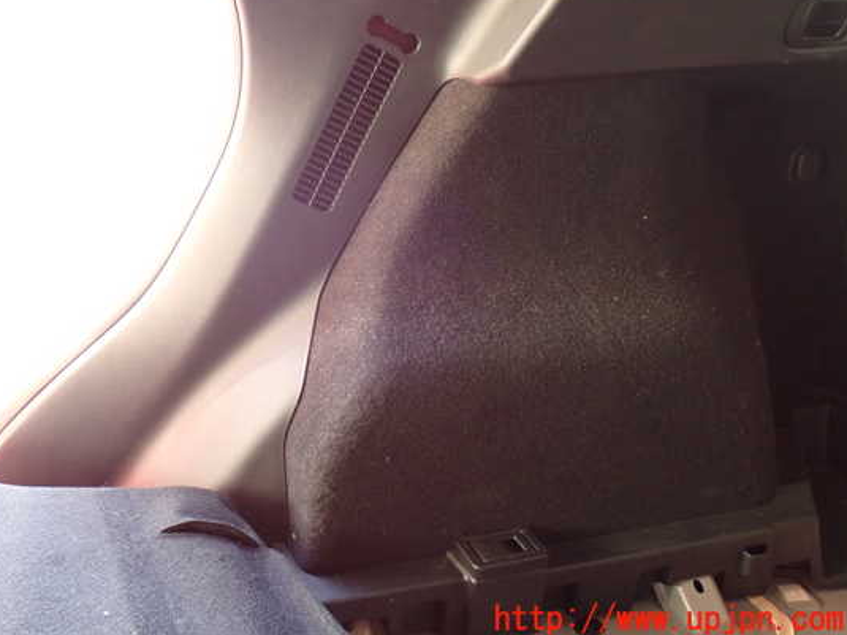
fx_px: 1125
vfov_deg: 31.5
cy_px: 283
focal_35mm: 46
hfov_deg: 41.2
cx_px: 377
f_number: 2.8
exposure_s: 1/30
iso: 800
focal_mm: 7.31
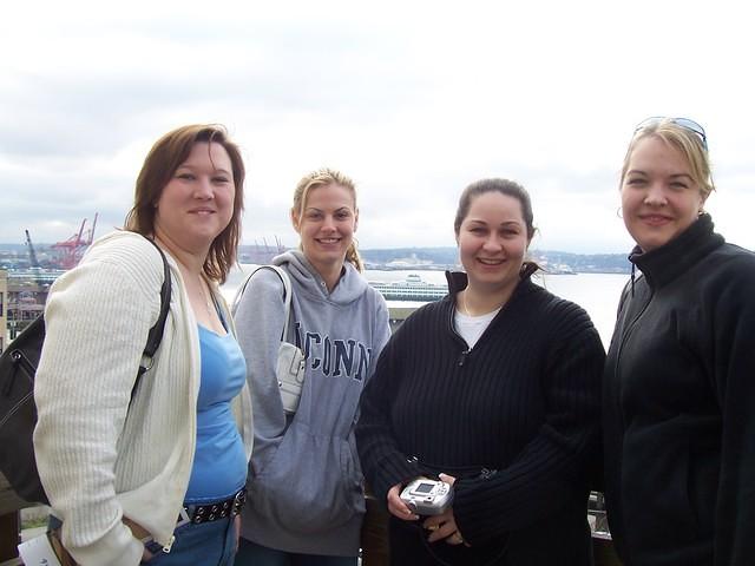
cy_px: 283
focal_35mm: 37
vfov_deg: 38.7
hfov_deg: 50.1
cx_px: 378
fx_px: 807
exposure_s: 1/180
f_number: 5.6
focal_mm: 5.6
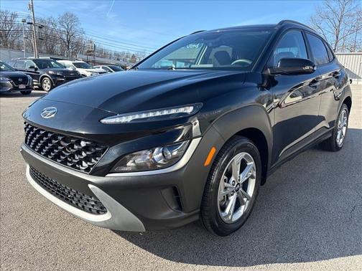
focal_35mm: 26
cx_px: 181
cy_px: 136
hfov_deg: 67.3
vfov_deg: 53.1
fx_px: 272
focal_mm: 5.96
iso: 64
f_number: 1.6
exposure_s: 1/1393
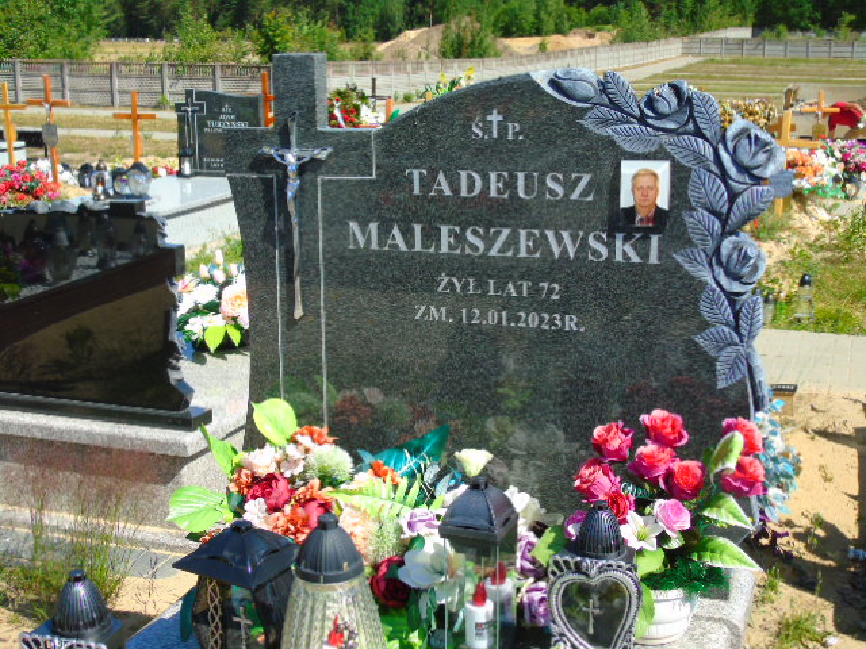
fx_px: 1151
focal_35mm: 46
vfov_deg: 31.5
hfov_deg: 41.2
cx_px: 433
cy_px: 324
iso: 80
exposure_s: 1/500
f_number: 4.1
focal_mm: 8.2
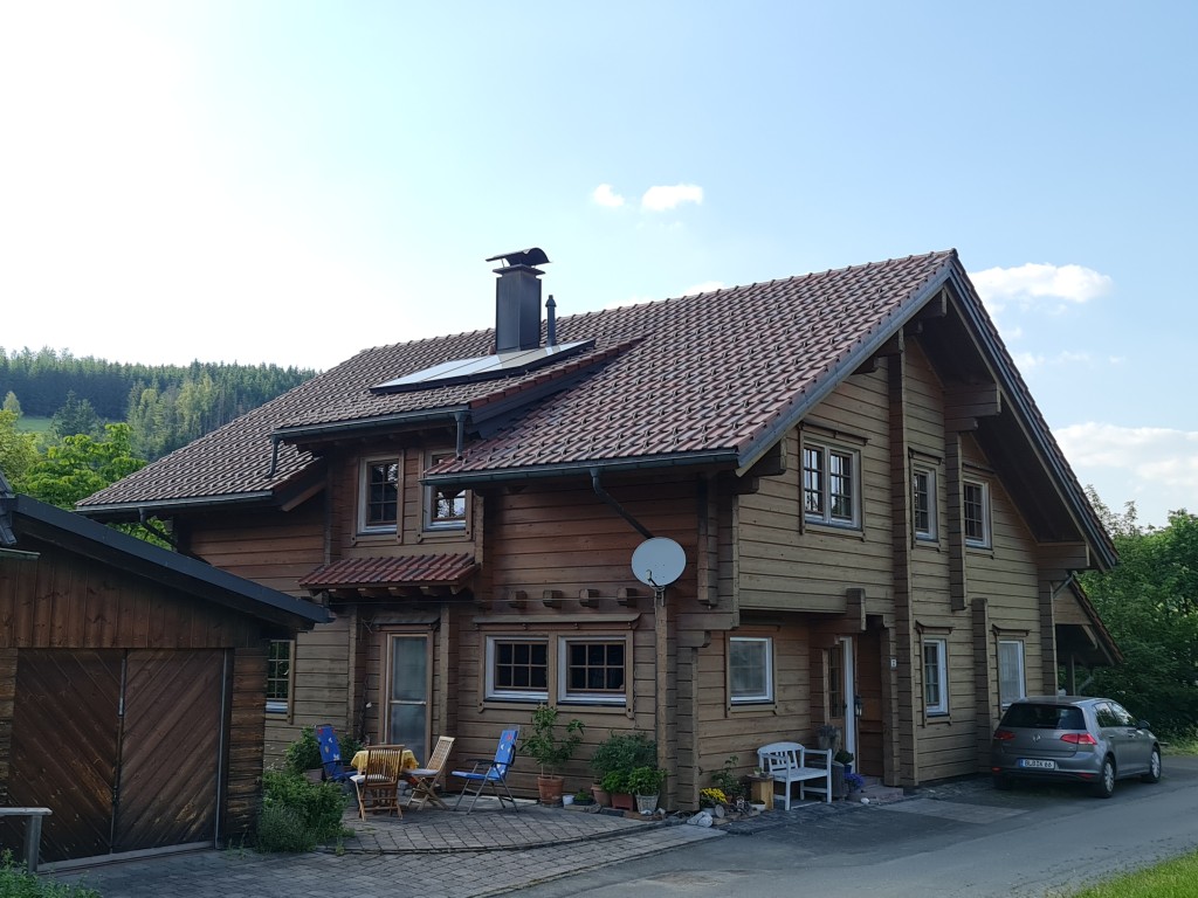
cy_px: 449
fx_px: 865
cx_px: 599
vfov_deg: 54.9
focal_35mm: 25
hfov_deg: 69.4
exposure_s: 1/571
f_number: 1.8
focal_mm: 7
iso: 50
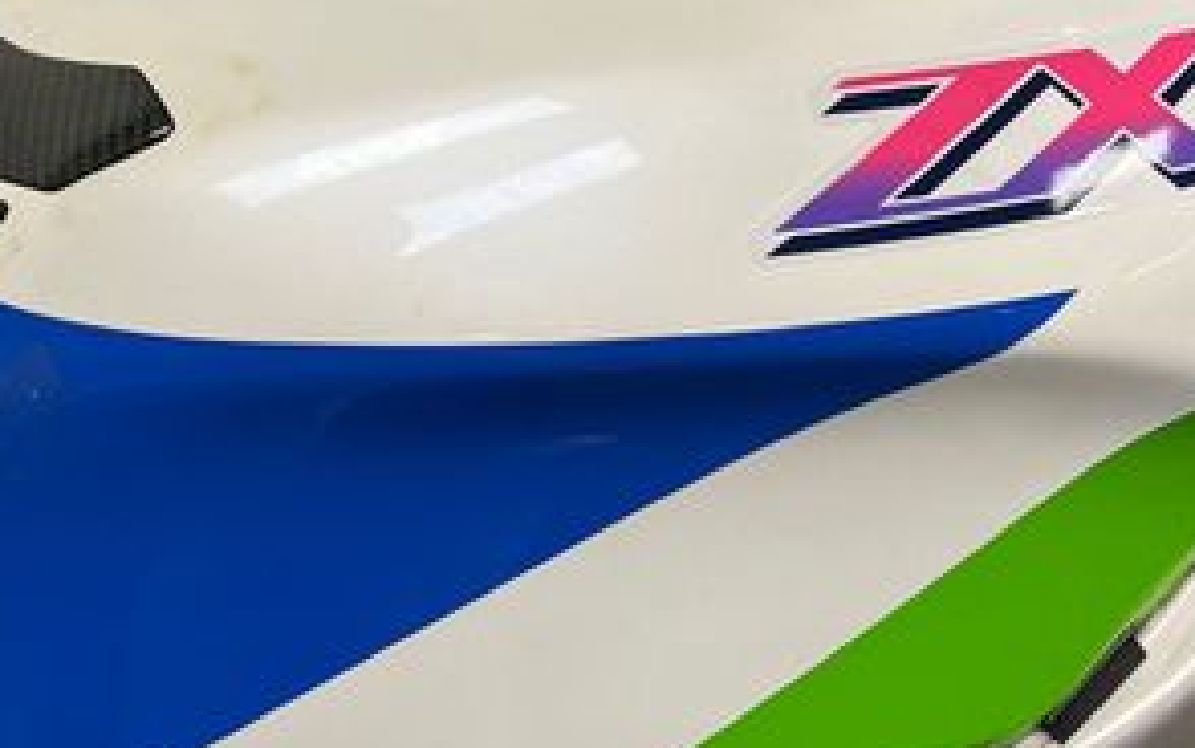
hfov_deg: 34.0
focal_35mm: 60
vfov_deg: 21.5
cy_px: 187
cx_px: 553
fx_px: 1955
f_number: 1.6
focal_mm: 5.1
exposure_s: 1/100
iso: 80
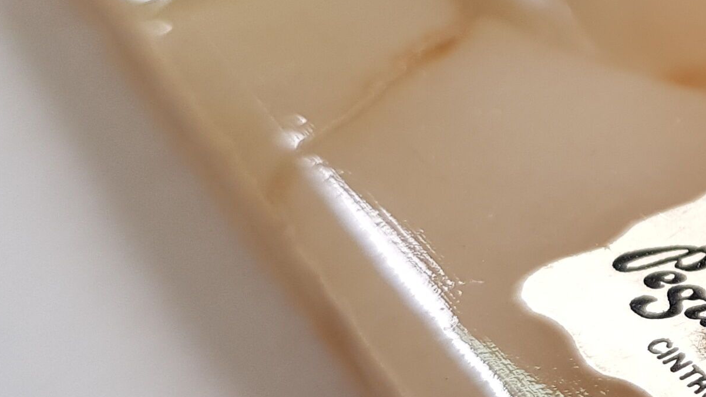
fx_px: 1778
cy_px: 170
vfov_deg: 12.7
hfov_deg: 19.3
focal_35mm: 95
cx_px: 1093
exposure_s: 1/100
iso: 64
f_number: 1.7
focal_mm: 4.2
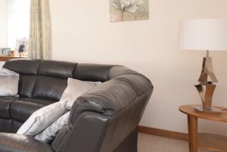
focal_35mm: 41
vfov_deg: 32.1
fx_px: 259
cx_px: -16
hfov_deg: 39.7
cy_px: 39
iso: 1250
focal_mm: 10
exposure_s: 1/60
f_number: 4
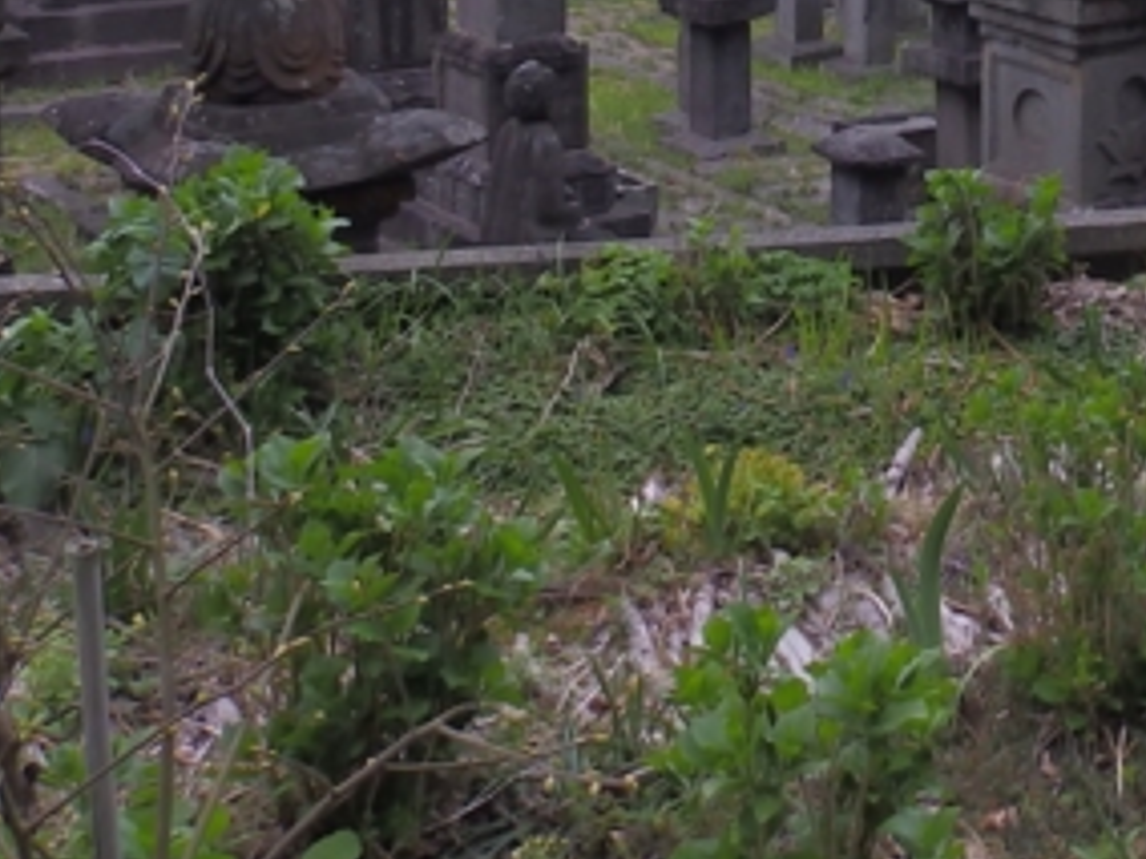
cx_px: 932
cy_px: -121
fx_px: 2053
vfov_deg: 22.2
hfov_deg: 30.4
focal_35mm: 62
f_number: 3.4
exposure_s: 1/30
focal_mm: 4
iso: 100
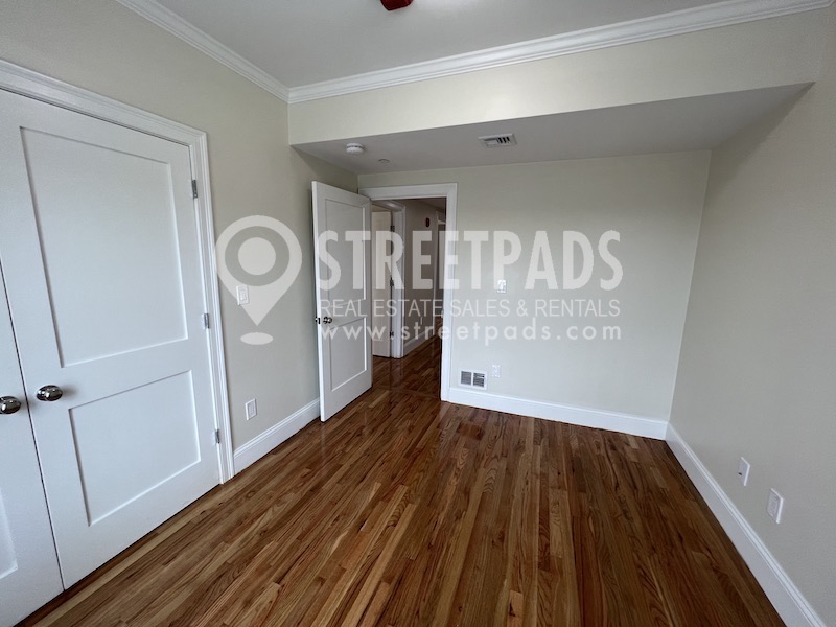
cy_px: 314
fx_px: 314
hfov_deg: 106.2
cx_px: 418
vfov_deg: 89.9
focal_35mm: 13
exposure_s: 1/126
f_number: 1.8
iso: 80
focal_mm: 1.57
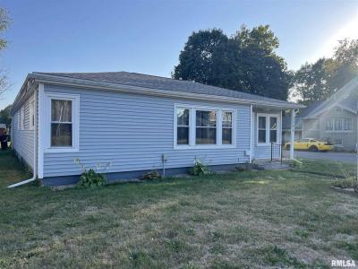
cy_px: 134
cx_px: 179
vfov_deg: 53.1
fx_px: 269
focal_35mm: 26
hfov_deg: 67.3
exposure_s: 1/891
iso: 50
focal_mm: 5.1
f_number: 1.6
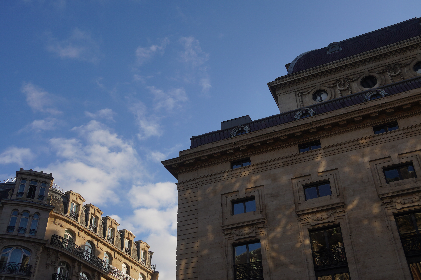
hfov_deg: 53.1
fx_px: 421
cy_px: 140
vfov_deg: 36.9
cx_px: 210
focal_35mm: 36
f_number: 6.3
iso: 100
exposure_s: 1/400
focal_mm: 24
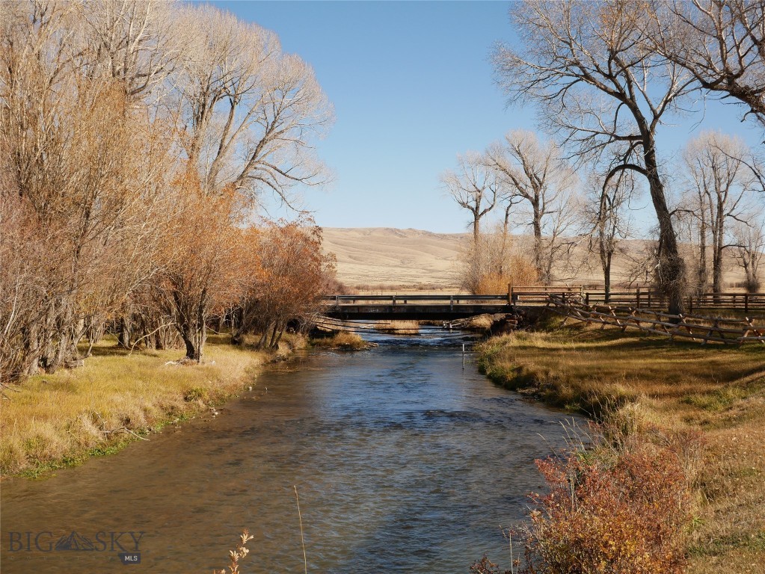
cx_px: 382
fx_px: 973
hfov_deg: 42.9
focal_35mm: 44
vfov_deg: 32.9
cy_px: 287
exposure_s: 1/400
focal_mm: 22
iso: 200
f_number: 8
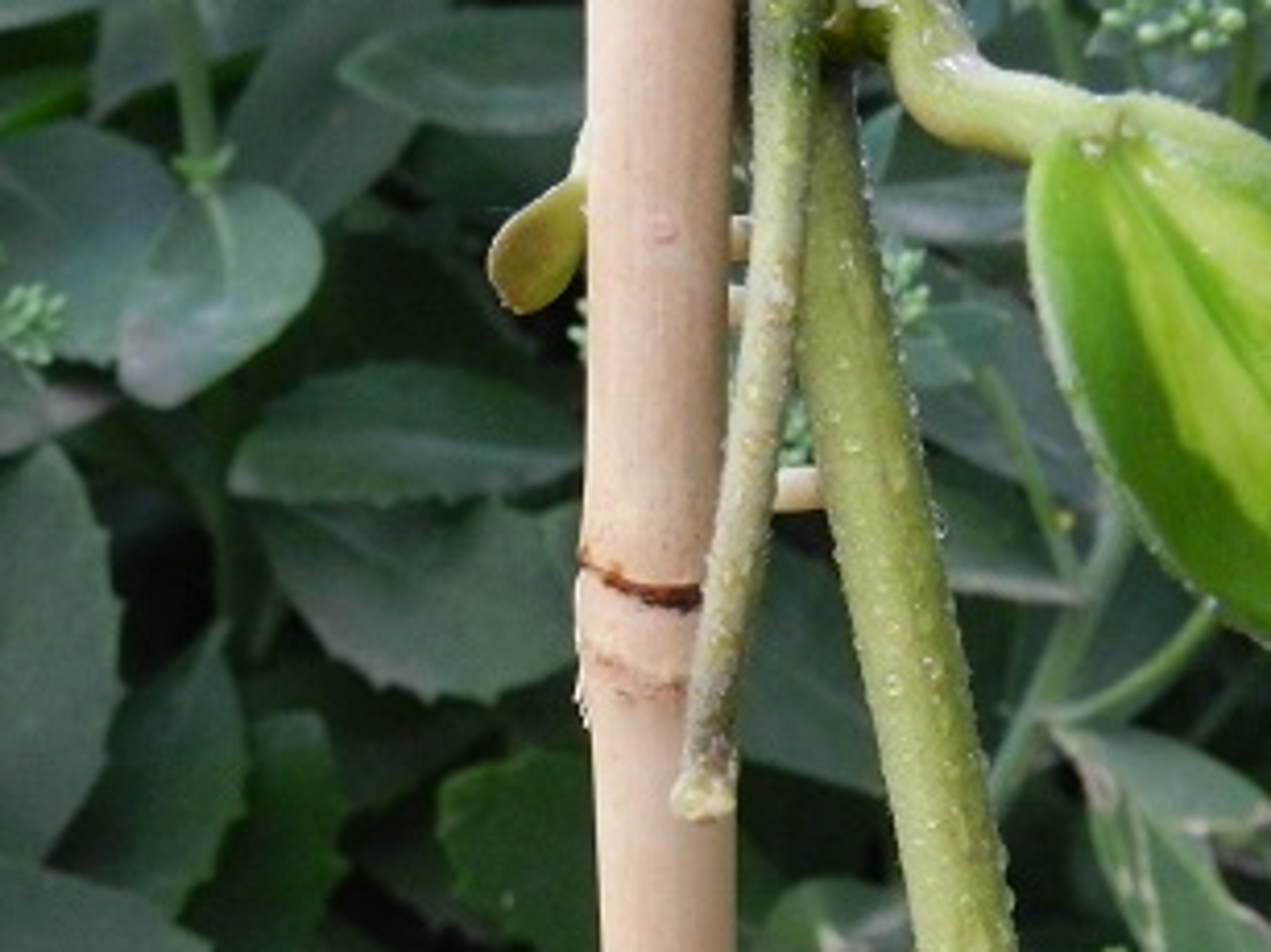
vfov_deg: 46.6
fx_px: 1101
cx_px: 778
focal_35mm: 30
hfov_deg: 59.4
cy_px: 393
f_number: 3.4
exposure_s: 1/60
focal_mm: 4
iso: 640
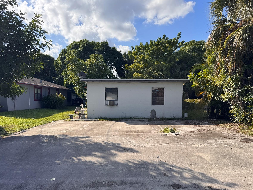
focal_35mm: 29
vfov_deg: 48.0
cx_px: 133
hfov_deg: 61.6
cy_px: 111
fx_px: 212
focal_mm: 6.76
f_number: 1.78
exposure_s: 1/3413
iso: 80
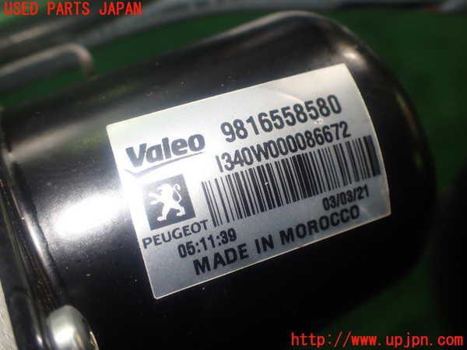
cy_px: 175
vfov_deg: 44.2
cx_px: 234
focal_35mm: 32
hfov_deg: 56.8
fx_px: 432
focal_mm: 5.79
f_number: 2.4
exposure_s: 1/60
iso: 200
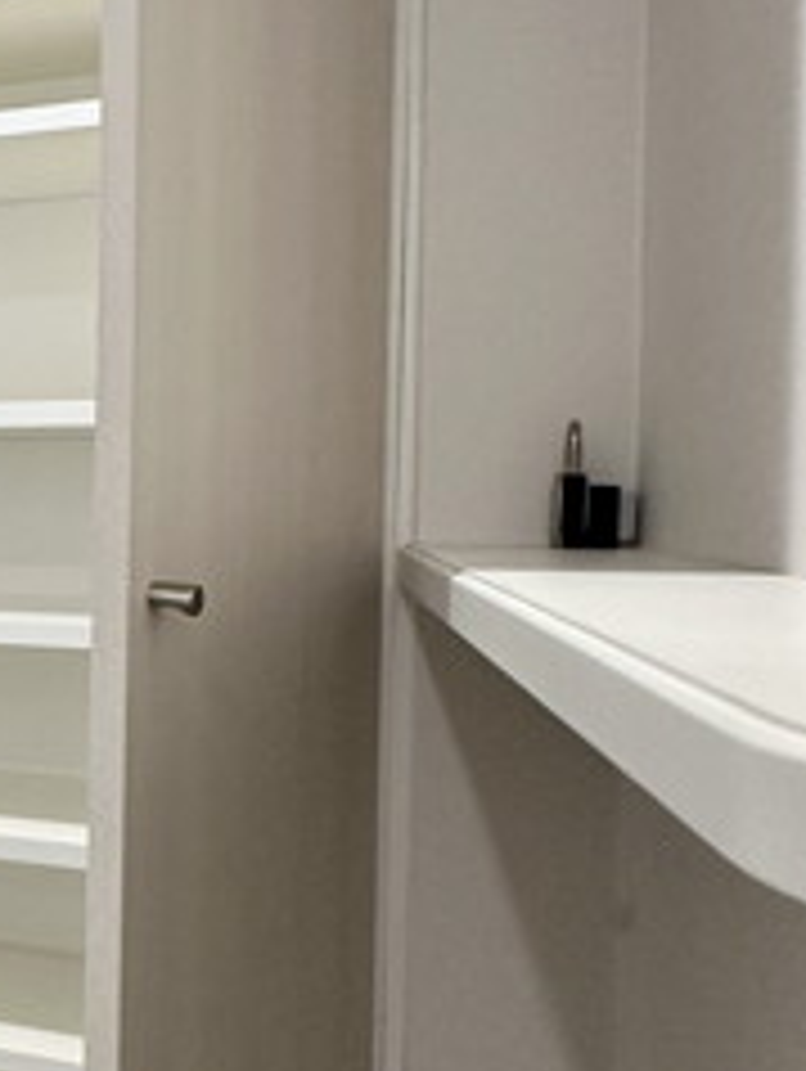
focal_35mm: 47
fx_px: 1457
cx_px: -513
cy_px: 526
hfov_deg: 22.8
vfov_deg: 40.4
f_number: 2.2
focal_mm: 2.22
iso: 250
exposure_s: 1/100
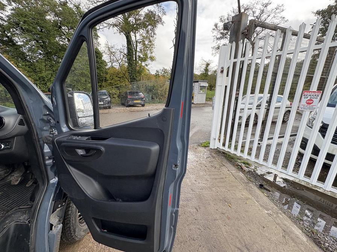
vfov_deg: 85.7
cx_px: 168
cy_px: 126
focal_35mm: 14
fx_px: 136
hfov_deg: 102.1
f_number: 2.2
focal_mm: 2.22
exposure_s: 1/174
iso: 40
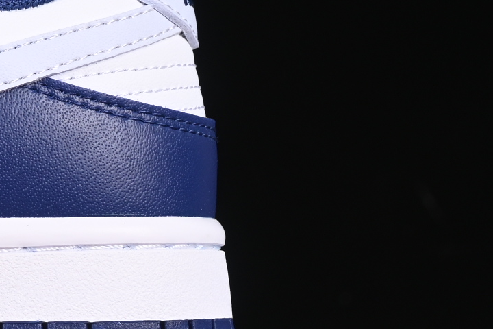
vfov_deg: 4.7
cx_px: -377
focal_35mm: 290
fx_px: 3971
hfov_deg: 6.9
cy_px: -33
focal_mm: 50
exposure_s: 1/80
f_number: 7.1
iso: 160
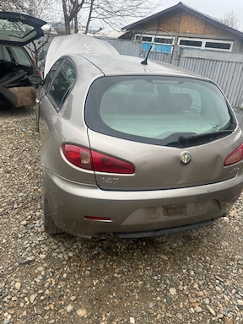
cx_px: 121
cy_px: 162
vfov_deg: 69.4
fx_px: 234
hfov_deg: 54.9
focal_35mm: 25
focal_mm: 6.76
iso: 80
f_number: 1.78
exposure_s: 1/782
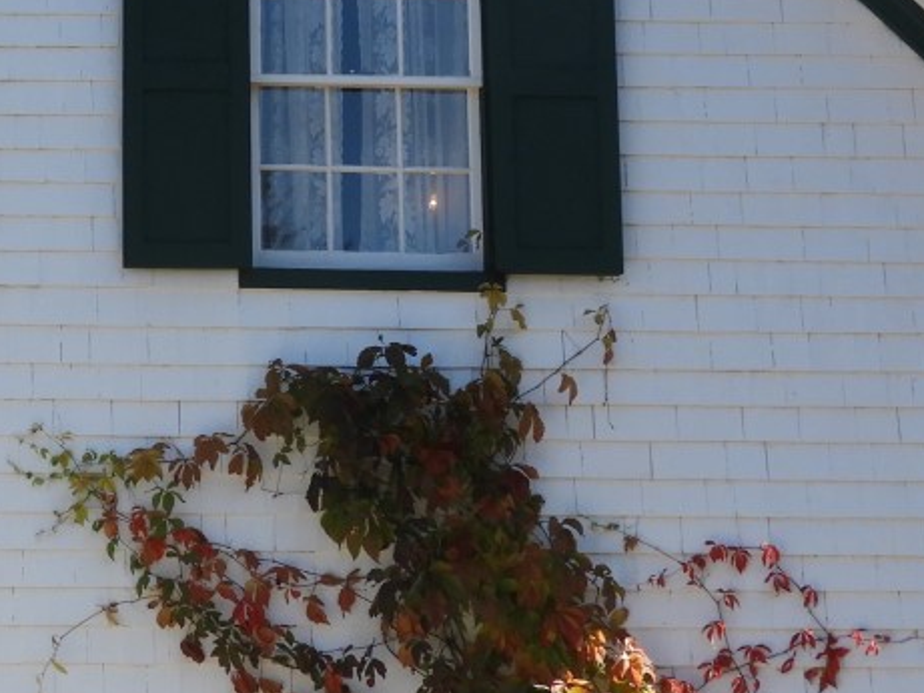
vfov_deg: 11.7
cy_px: -98
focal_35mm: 125
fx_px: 3337
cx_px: -44
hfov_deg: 15.4
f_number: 3.8
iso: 100
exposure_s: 1/500
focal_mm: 7.2
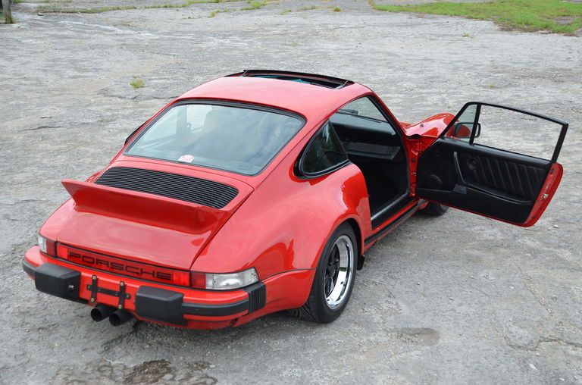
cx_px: 291
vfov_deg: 27.9
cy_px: 192
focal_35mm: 48
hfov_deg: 41.2
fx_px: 774
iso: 400
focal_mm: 32
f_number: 5
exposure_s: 1/100
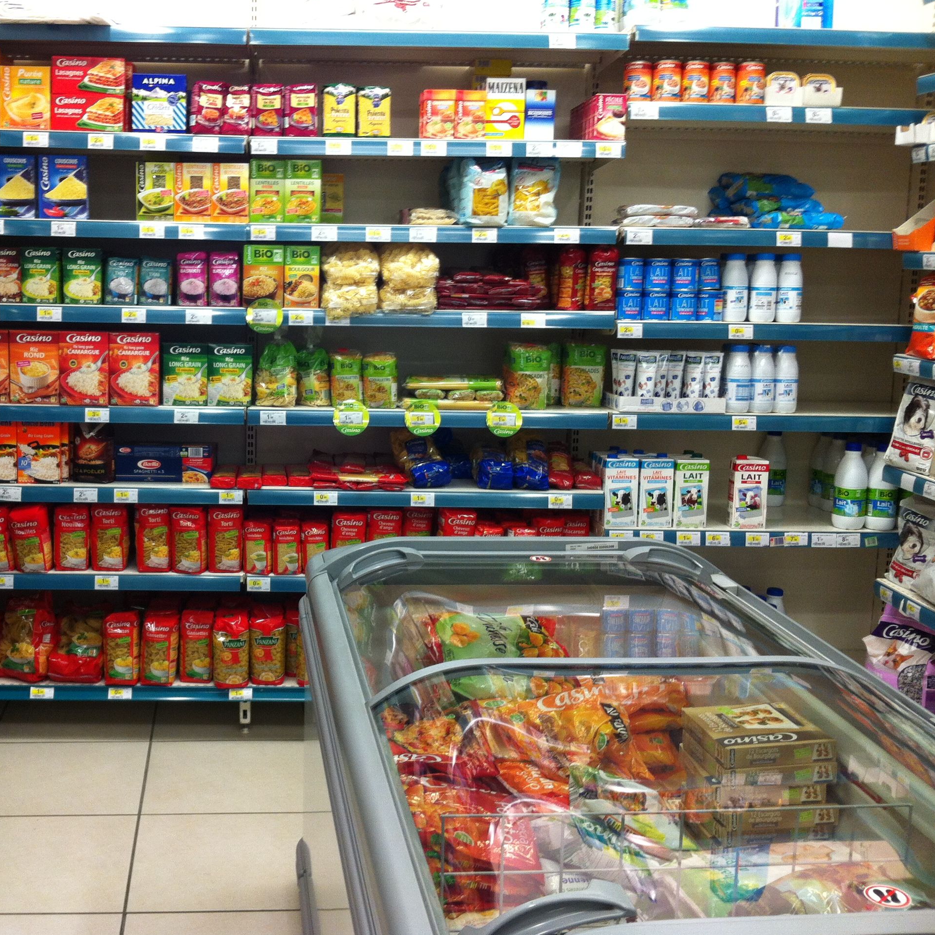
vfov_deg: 40.0
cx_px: 312
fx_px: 1283
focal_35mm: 42
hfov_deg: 39.6
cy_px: 464
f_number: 2.8
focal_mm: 3.85
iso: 80
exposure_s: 1/25
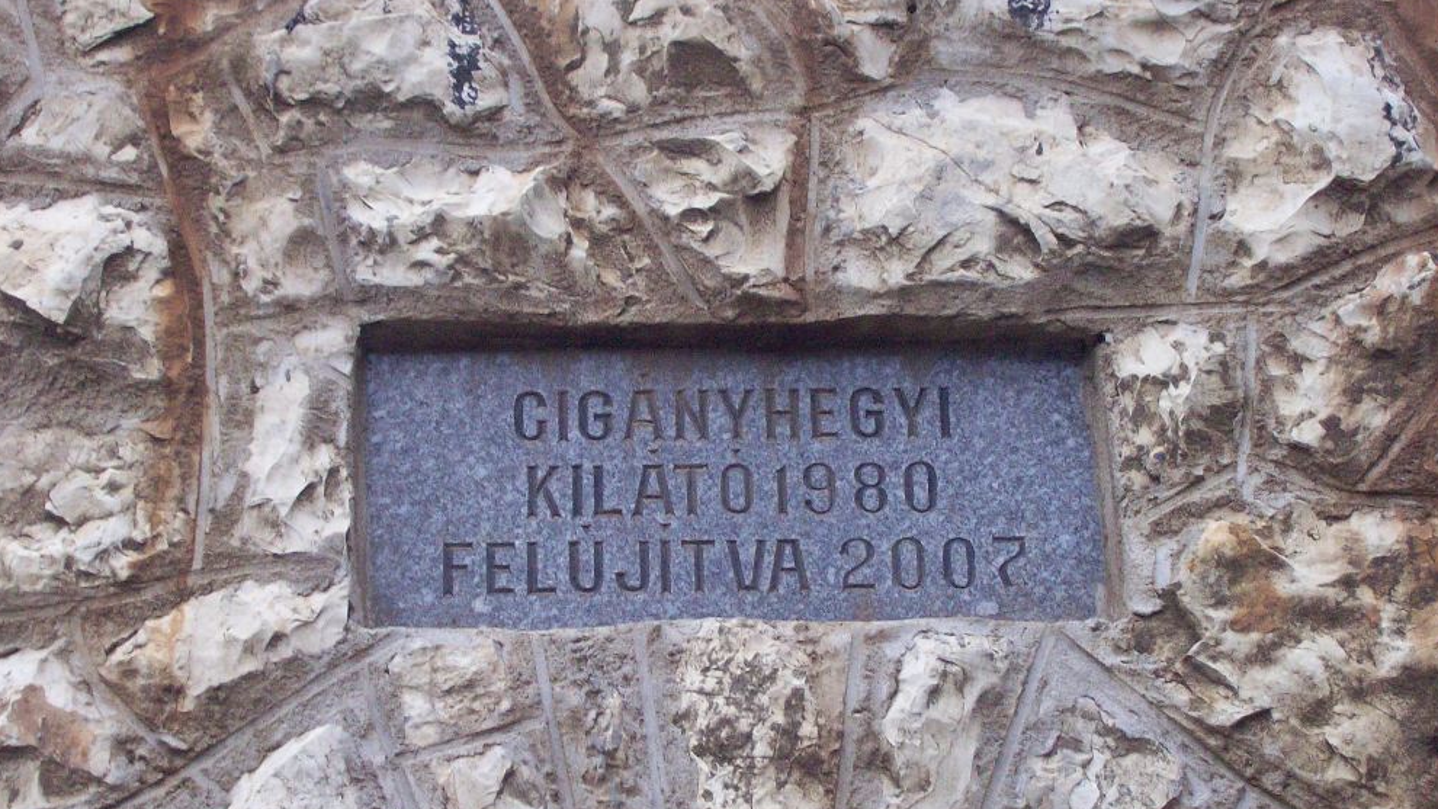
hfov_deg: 27.5
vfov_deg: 15.7
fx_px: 2936
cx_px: 720
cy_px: 439
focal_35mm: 77
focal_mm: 11.6
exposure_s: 1/64.7
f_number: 3.8
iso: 160
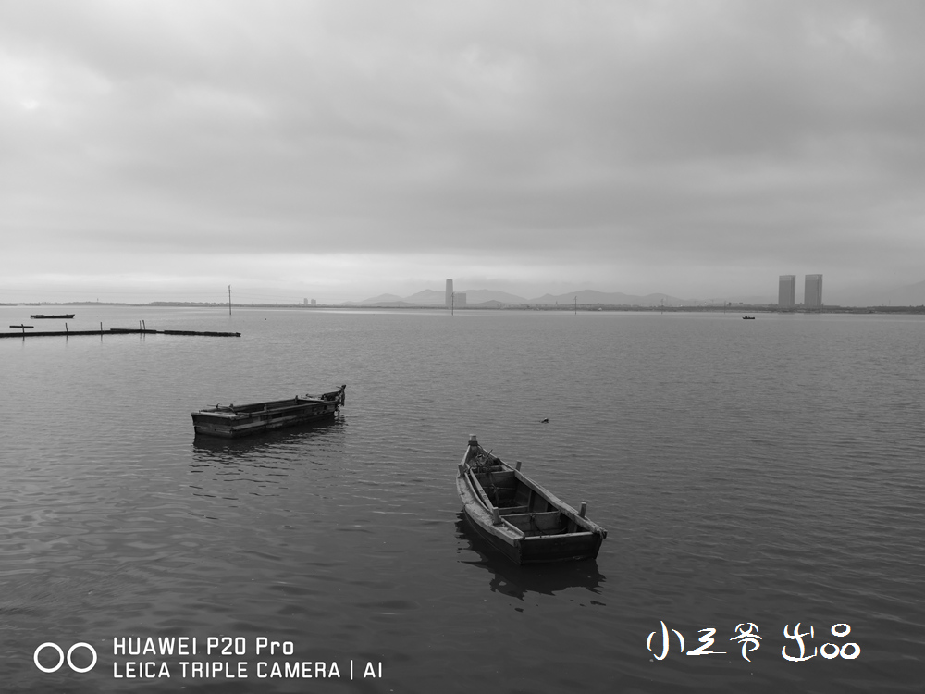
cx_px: 462
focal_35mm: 27
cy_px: 347
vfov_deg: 51.4
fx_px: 721
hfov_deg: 65.3
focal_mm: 3.95
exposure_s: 1/690
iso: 50
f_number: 1.6
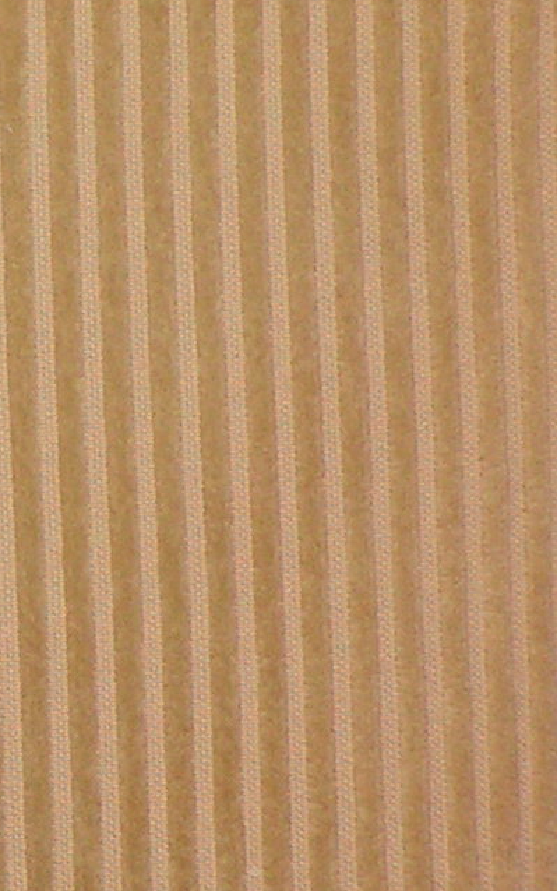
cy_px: 683
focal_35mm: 626
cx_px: -313
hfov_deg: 2.1
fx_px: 15197
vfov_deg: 3.4
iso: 200
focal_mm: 30.8
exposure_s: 1/200
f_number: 3.4
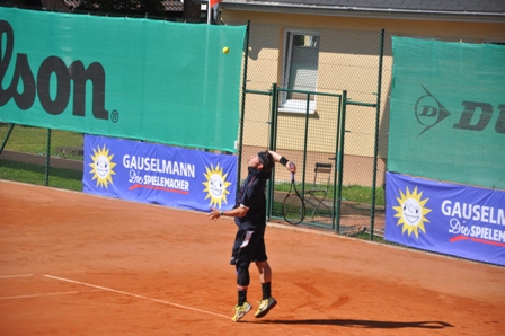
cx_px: 252
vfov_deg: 8.7
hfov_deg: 13.0
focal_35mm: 158
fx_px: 2208
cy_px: 168
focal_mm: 105
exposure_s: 1/1600
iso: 400
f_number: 6.3
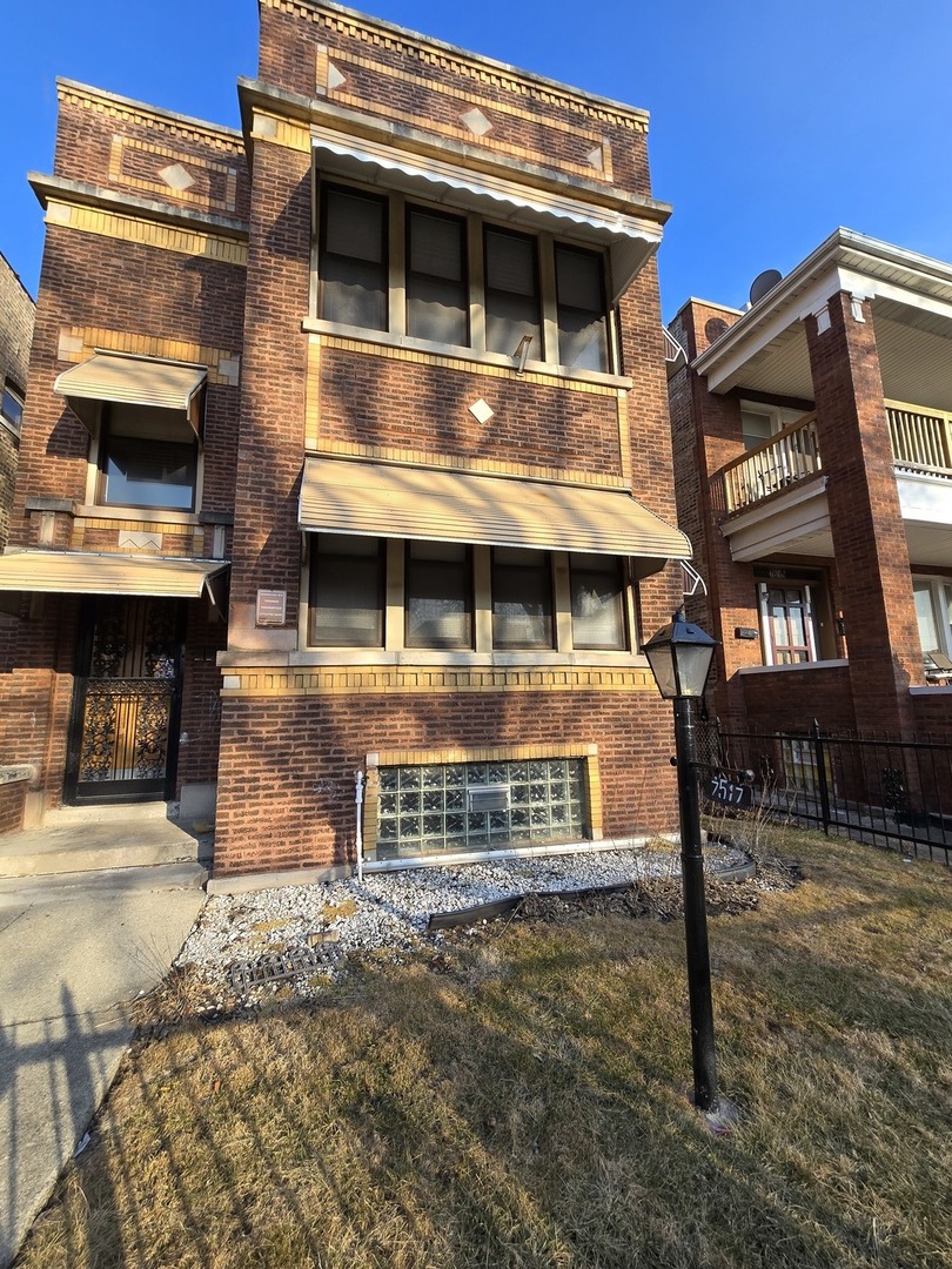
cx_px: 476
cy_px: 634
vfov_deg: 106.2
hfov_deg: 89.9
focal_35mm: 13
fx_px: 477
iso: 50
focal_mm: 2.2
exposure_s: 1/720
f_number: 2.2
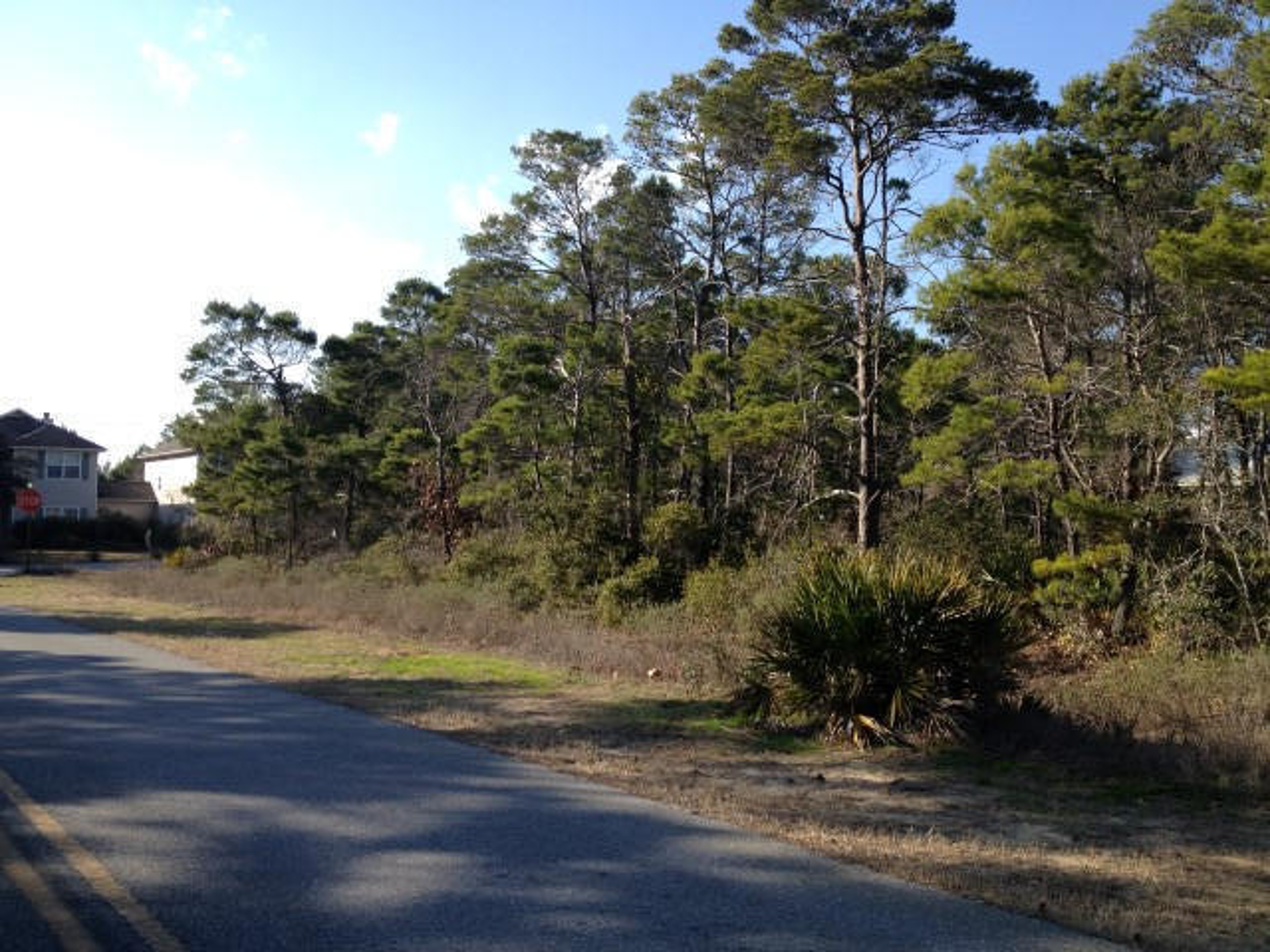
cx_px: 635
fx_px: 1284
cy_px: 476
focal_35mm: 35
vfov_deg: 40.7
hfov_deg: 52.6
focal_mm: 4.28
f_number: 2.4
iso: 50
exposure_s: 1/920
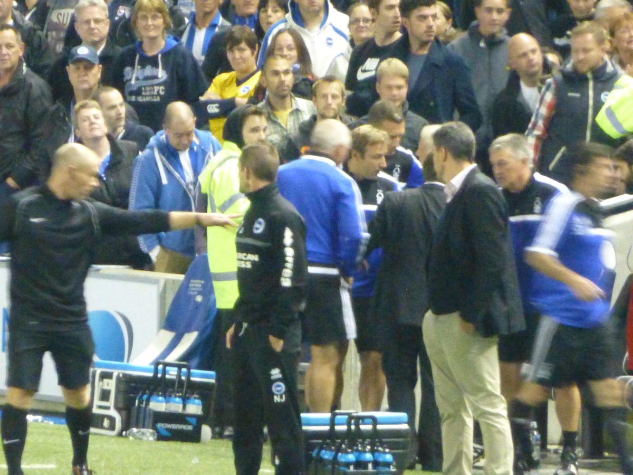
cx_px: 316
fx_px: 17555
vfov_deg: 1.5
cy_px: 238
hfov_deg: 2.1
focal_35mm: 960
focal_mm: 86
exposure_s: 1/15
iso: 1600
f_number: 6.4
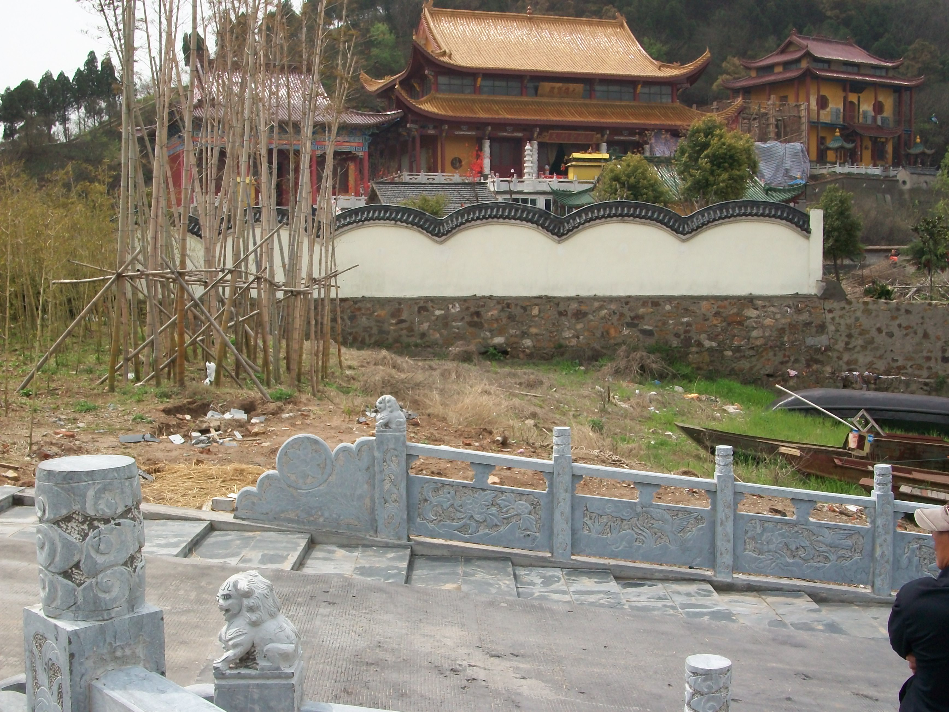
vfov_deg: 34.3
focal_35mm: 42
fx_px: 1151
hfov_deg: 44.8
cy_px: 356
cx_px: 474
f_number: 6.3
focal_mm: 7.1
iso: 80
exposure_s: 1/250
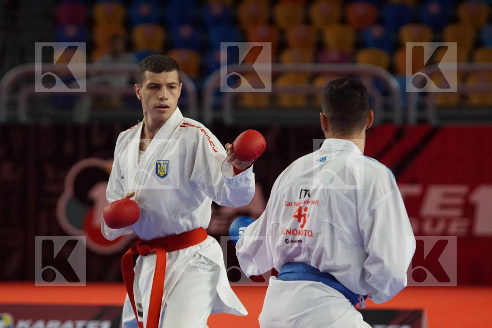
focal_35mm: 240
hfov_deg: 8.6
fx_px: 3280
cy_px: 164
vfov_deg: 5.7
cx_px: 246
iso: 3200
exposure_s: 1/2000
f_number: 3.2
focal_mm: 160
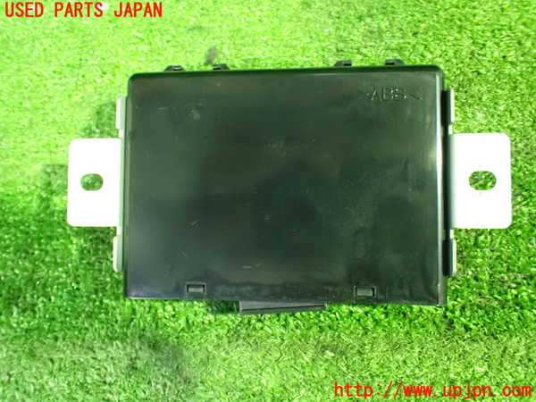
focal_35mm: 30
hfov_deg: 60.0
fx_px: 465
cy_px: 201
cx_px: 268
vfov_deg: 46.8
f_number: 2.3
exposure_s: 1/20
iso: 1600
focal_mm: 5.4
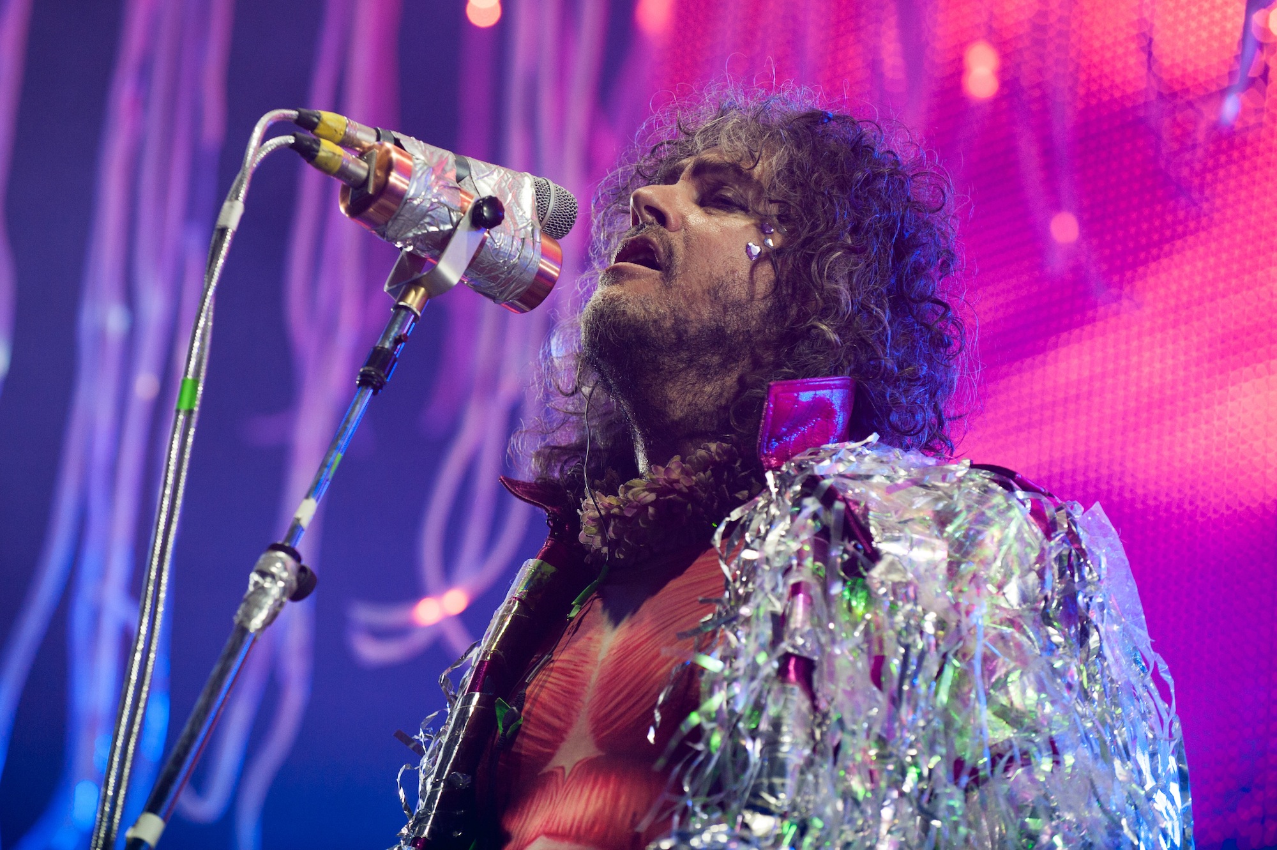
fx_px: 5672
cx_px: 638
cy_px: 425
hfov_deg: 12.8
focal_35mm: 160
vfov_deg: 8.6
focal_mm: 160
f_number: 4
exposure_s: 1/320
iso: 640
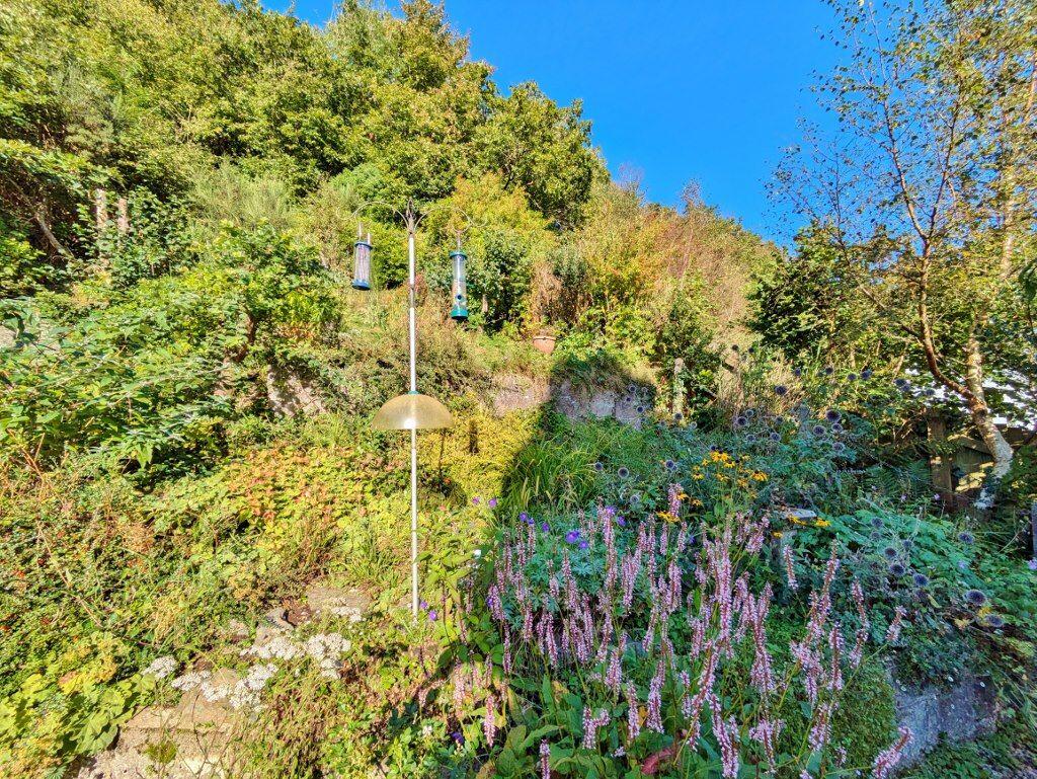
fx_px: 420
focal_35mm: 14
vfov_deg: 85.7
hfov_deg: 102.0
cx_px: 518
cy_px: 390
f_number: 2.2
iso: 45
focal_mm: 1.83
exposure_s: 1/724
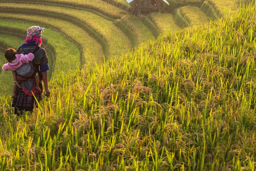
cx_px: -40
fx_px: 967
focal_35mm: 136
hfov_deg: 14.6
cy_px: 70
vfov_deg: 10.1
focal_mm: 48
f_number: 5
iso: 450
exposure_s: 1/500
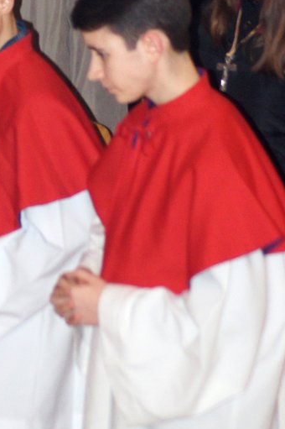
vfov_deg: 6.1
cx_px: -25
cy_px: 36
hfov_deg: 4.1
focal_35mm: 337
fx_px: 4007
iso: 800
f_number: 4
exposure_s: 1/125
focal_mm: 100
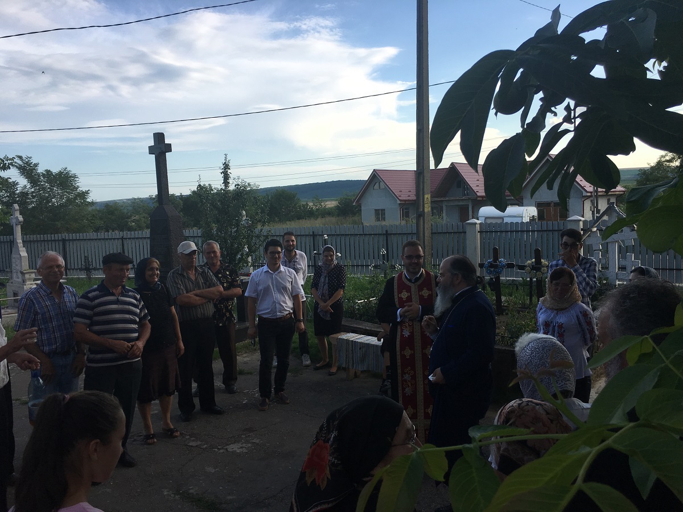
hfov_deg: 61.7
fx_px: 572
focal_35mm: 29
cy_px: 256
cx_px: 342
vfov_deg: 48.2
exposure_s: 1/974
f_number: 2.2
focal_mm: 4.15
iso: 25
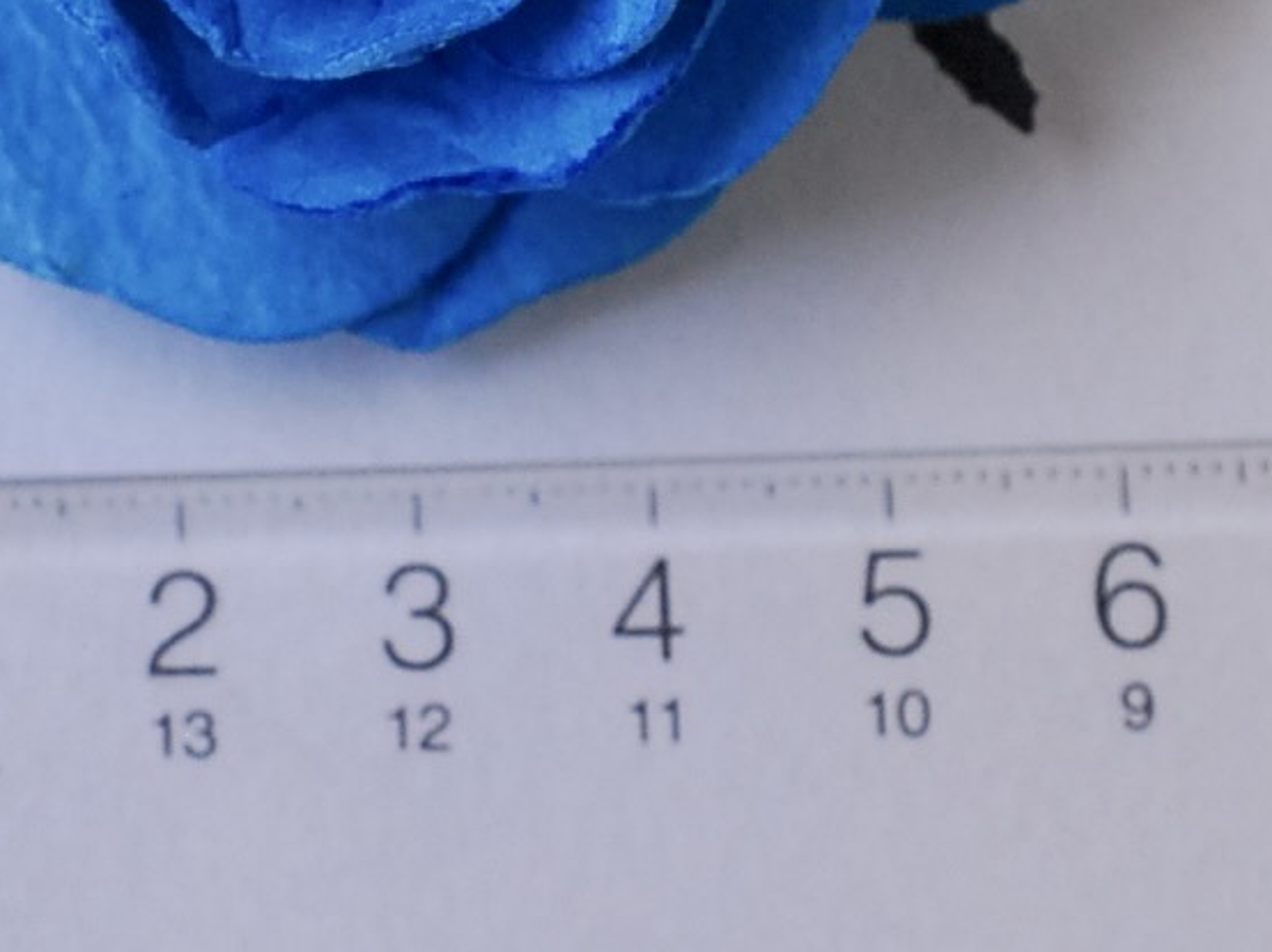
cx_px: 432
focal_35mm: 202
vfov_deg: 7.3
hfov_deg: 9.8
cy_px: 71
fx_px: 7419
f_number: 5.6
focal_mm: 40
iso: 640
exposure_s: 1/100
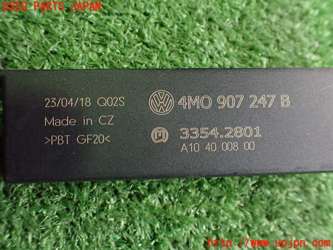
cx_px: 166
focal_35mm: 30
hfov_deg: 60.0
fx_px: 289
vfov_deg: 46.8
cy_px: 125
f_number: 2.3
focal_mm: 5.4
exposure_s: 1/100
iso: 800
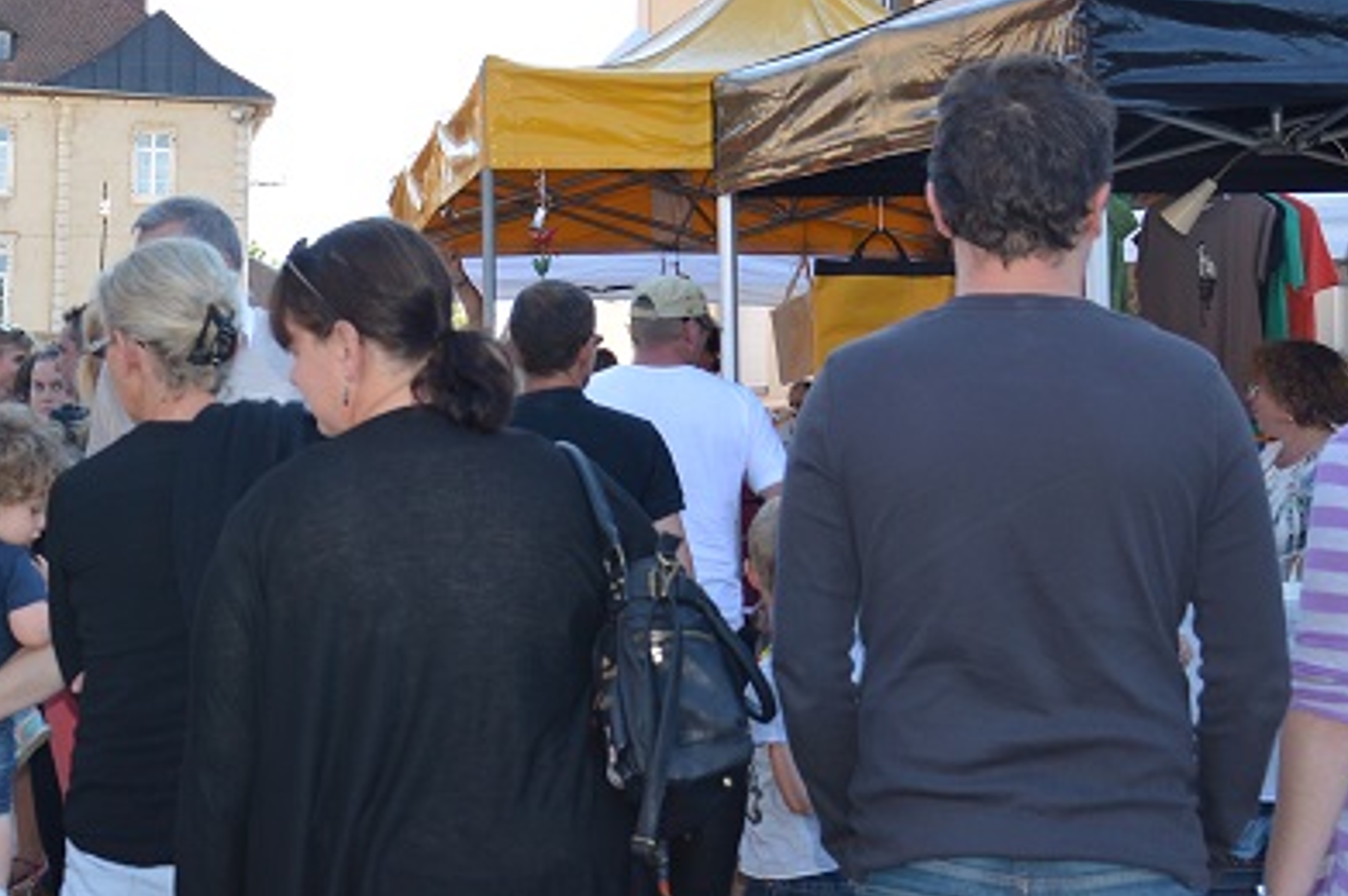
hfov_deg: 28.2
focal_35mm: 69
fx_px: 2581
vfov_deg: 19.6
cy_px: 255
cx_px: 141
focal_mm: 18
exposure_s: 1/160
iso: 100
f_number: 4
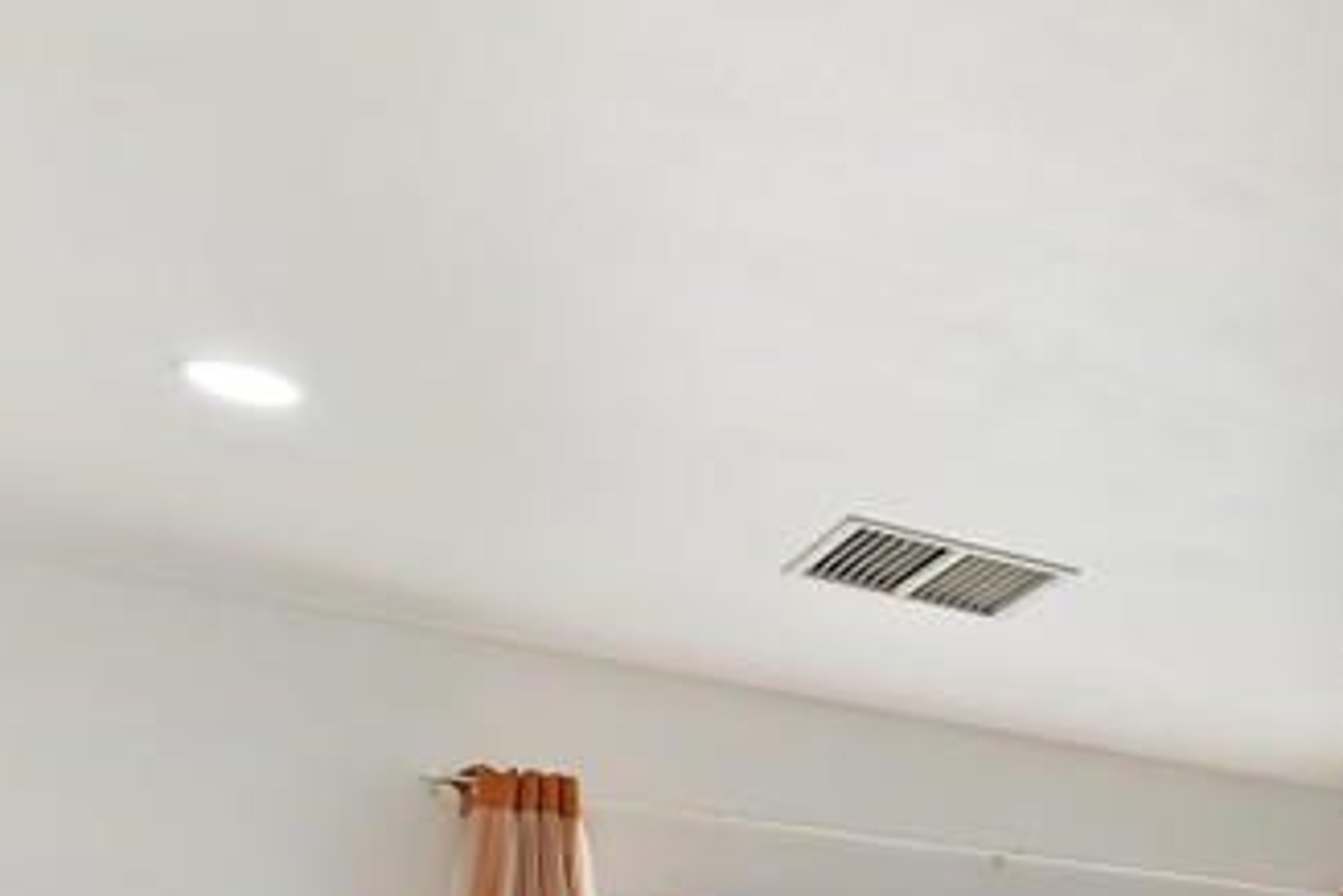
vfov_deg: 24.8
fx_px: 1753
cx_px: 1865
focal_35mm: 47
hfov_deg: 30.2
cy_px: 1173
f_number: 10
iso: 400
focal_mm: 10
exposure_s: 1/30
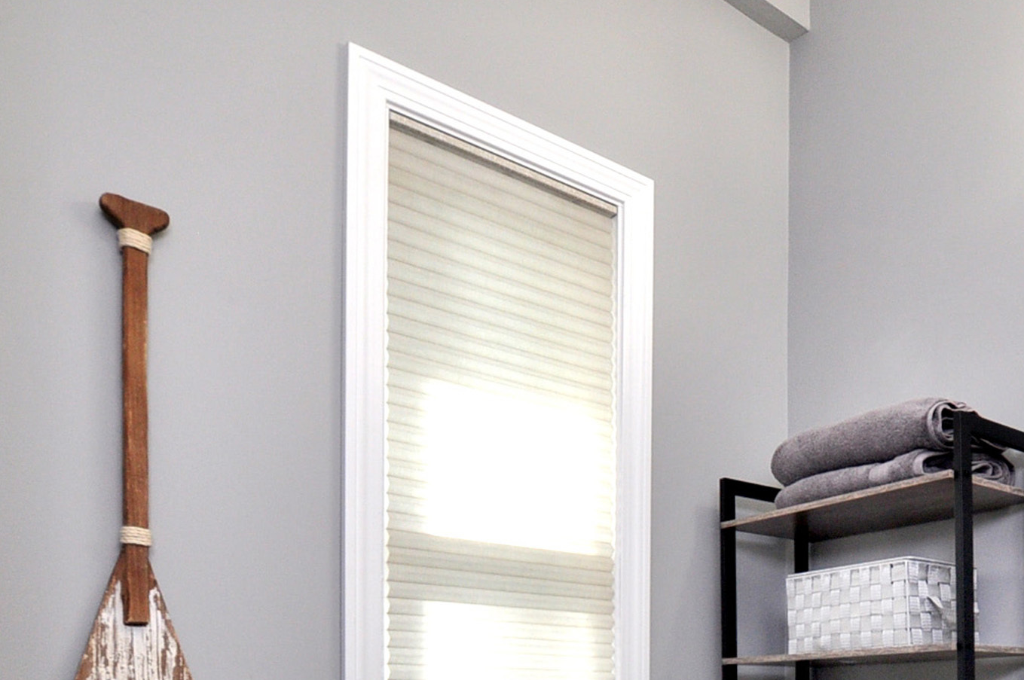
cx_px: 803
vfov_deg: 36.1
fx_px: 909
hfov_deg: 55.1
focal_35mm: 32
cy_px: 710
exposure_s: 1/80
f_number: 5
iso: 500
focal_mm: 10
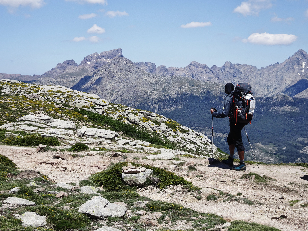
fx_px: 552
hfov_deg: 31.2
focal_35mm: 62
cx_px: 154
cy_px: 116
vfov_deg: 23.7
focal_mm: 10.6
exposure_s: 1/800
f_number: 4.5
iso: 80
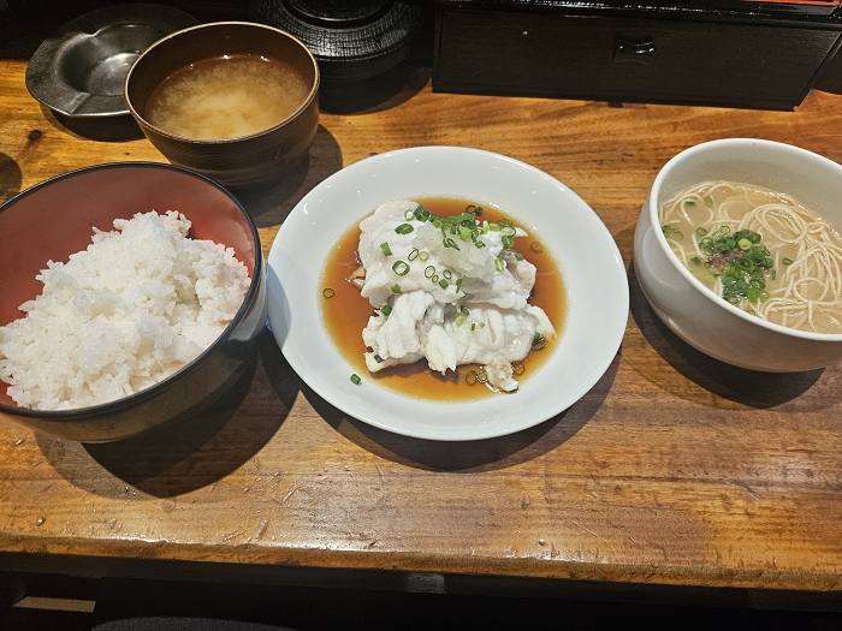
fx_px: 559
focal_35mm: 23
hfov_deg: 73.9
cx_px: 421
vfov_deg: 58.9
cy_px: 316
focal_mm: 5.4
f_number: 1.8
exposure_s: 1/120
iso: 200
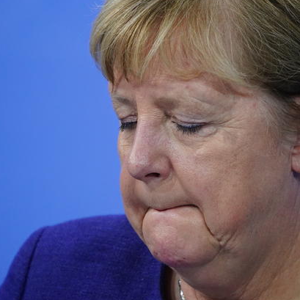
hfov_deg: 2.7
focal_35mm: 659
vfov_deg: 2.7
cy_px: 134
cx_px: 227
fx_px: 6462
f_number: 5.6
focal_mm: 345
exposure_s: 1/320
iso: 3200
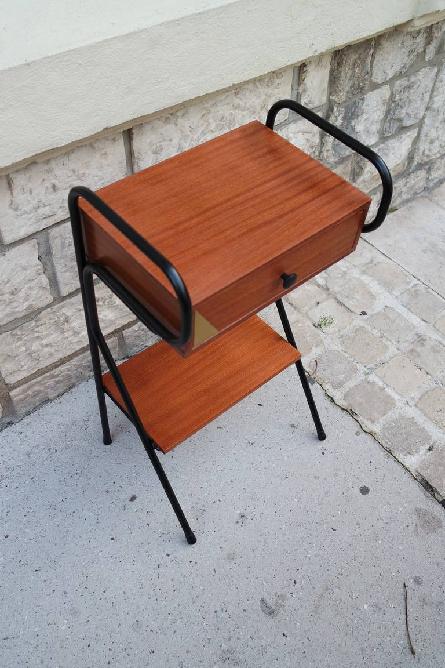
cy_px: 334
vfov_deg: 57.2
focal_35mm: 33
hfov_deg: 40.0
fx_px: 612
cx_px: 222
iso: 200
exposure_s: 1/60
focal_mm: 22
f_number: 3.5
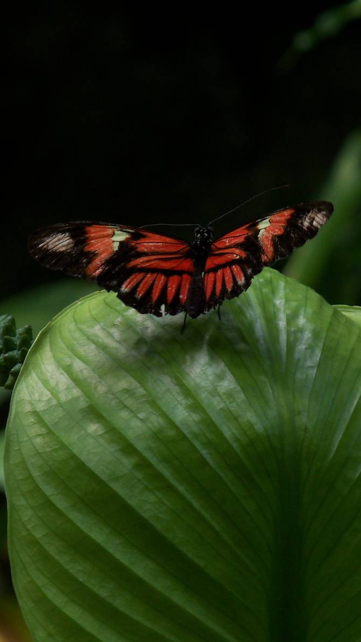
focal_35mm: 213
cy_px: 321
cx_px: 220
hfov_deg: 5.7
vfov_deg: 10.1
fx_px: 3625
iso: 100
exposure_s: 1/125
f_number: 4.3
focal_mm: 25.8
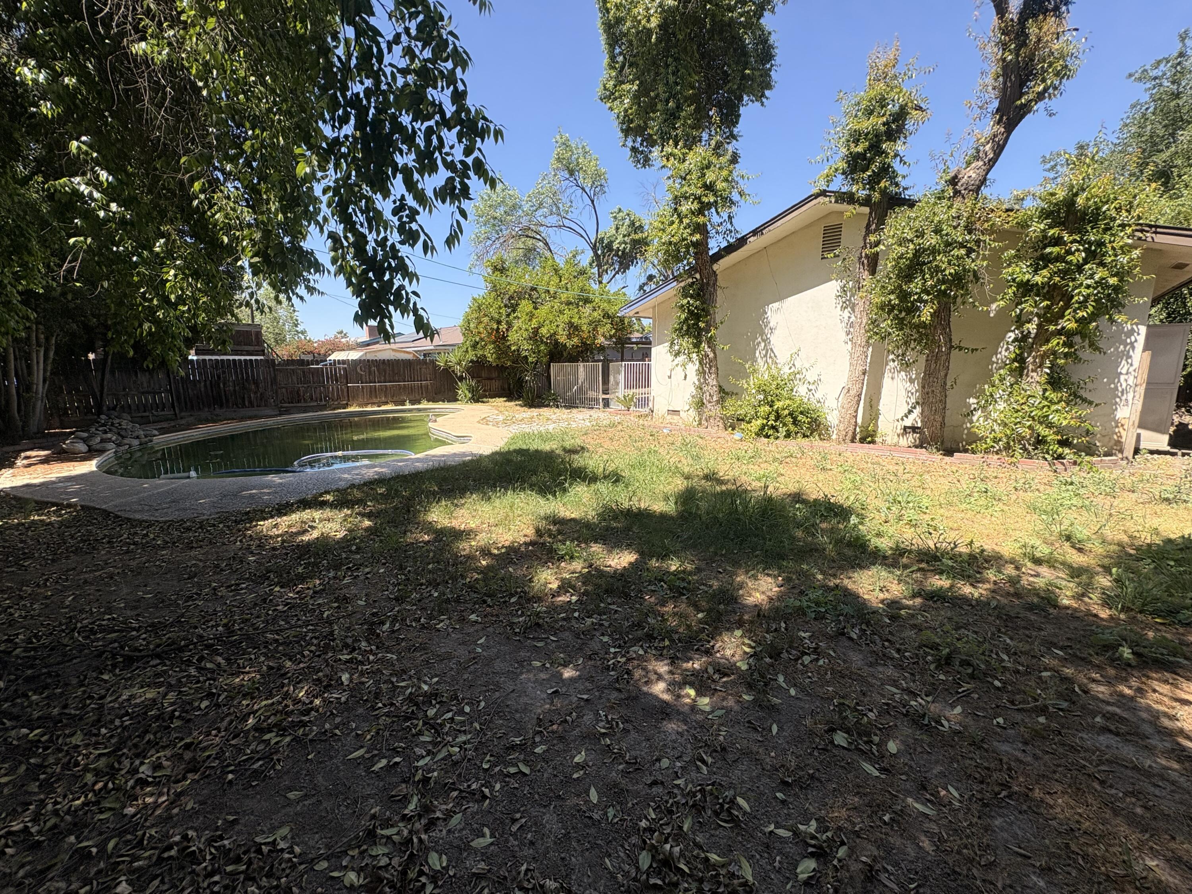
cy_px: 447
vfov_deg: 85.7
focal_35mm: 14
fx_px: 482
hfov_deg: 102.1
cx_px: 596
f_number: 2.2
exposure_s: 1/993
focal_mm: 2.22
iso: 50
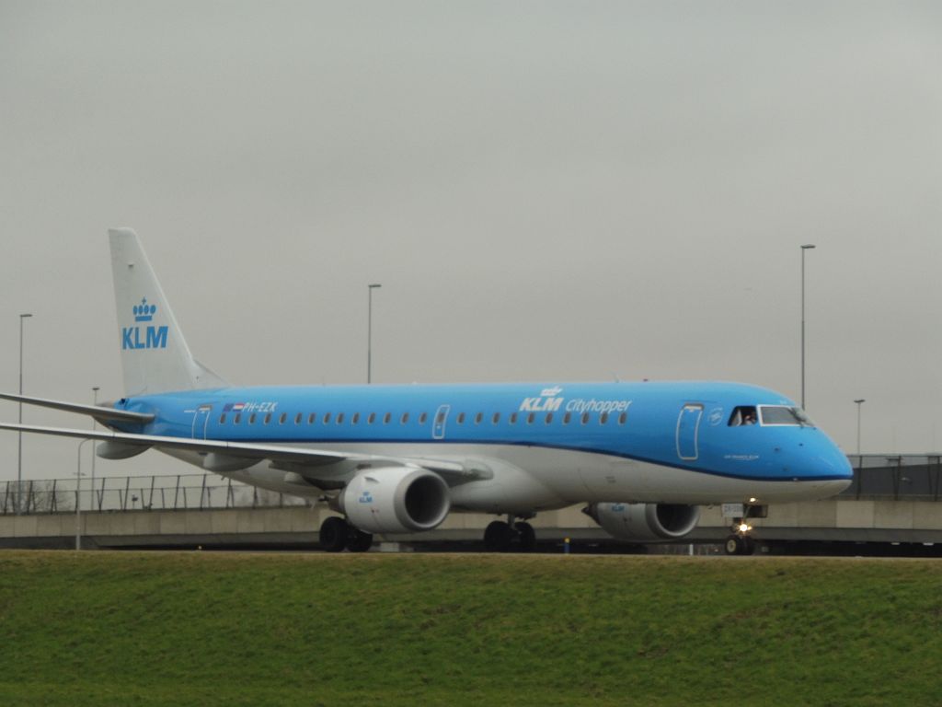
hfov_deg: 11.2
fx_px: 4789
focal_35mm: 176
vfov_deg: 8.4
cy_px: 354
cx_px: 471
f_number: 6.3
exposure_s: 1/100
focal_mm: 31.3
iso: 125
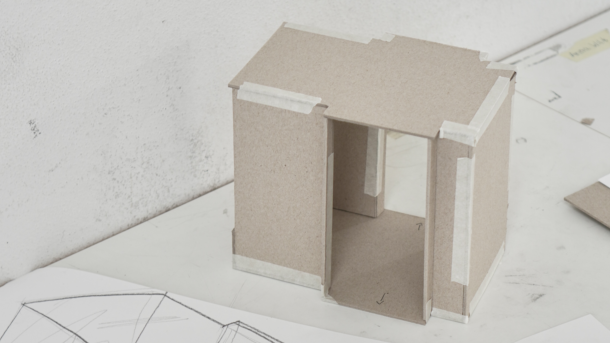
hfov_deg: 23.7
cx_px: 328
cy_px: 276
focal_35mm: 90
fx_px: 1453
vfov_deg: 13.4
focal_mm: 35
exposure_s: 1/15
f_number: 3.5
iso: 100
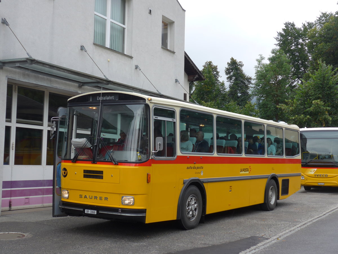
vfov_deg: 29.7
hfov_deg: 38.9
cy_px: 127
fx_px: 478
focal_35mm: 49
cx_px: 169
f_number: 3.2
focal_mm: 10.1
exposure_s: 1/160
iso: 80
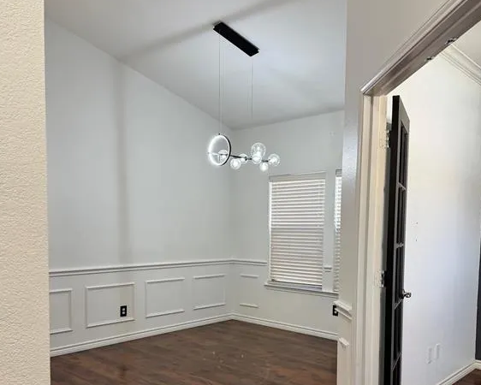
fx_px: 456
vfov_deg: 45.2
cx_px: 240
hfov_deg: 55.6
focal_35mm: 32
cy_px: 255
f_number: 1.78
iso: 125
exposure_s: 1/60
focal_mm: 6.76
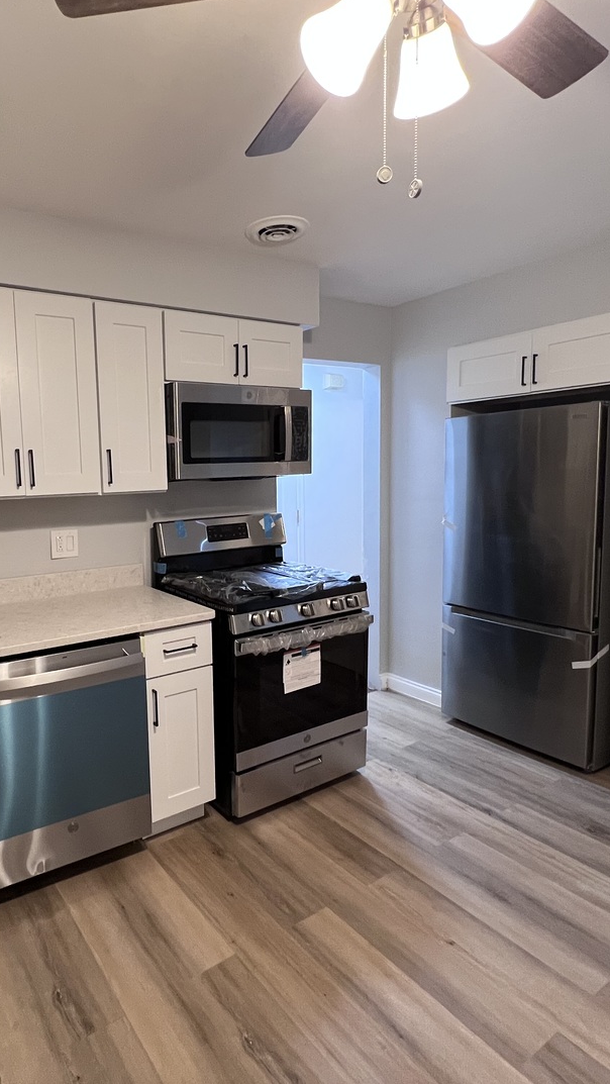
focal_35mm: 19
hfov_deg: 56.6
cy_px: 540
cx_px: 185
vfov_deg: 89.6
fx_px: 546
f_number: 1.8
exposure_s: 1/60
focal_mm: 1.57
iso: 320
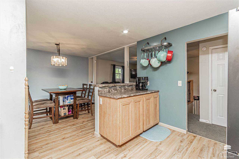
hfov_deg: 100.4
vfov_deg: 77.3
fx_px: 100
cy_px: 80
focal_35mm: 15
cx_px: 120
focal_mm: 10
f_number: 10
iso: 1000
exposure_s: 1/60
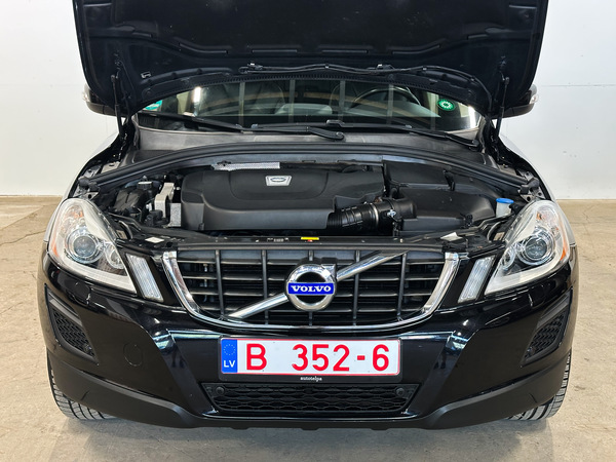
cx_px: 308
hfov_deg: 39.7
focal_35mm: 48
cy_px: 231
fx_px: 854
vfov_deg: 30.3
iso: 250
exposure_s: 1/35
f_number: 1.8
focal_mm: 6.86
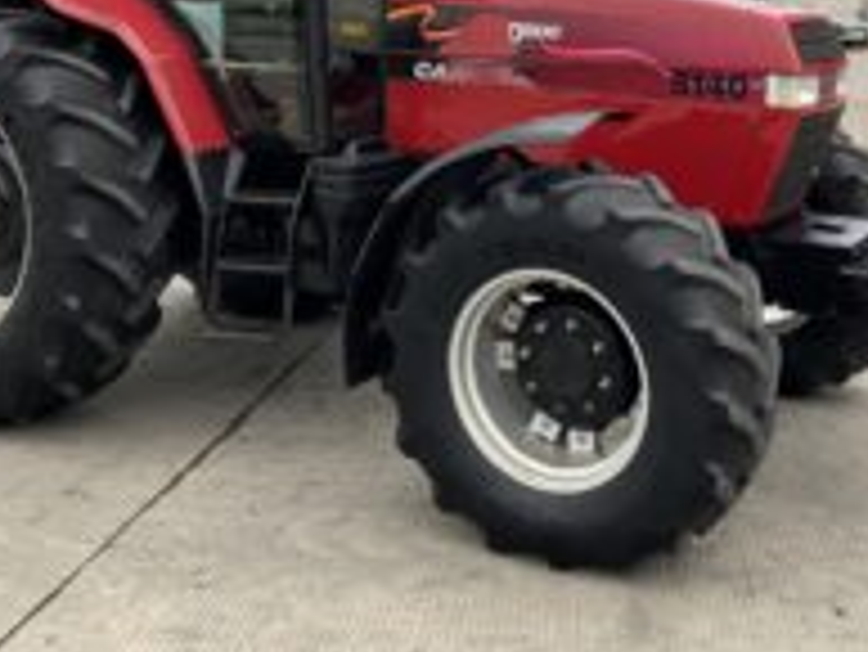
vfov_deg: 26.3
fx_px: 1355
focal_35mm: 54
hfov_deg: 35.4
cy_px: 90
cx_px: 531
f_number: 1.8
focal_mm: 3
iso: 16
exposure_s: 1/124
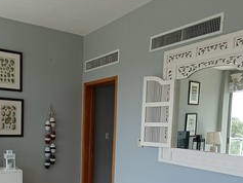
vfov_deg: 38.1
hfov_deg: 50.5
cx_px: 84
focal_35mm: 36
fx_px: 253
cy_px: 149
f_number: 2.2
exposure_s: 1/107
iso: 50
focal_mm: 1.65
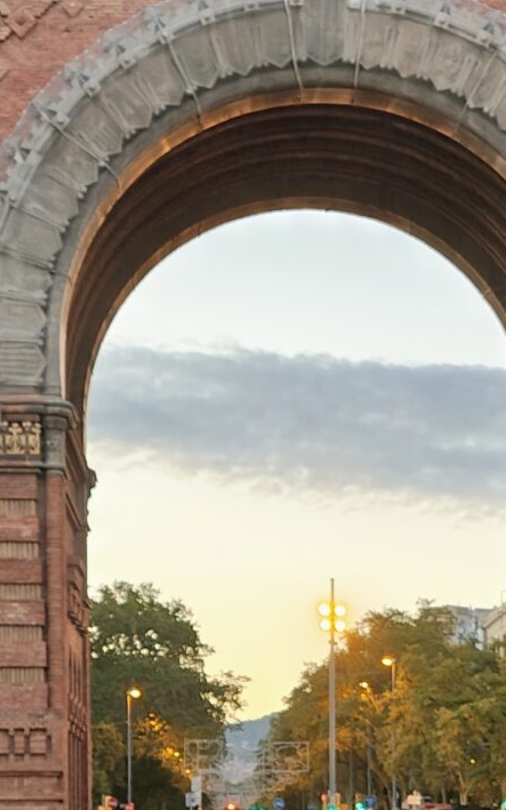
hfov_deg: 14.8
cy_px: 828
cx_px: 271
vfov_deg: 22.6
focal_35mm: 88
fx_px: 1942
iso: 1900
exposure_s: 1/50
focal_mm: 6.57
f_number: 1.6
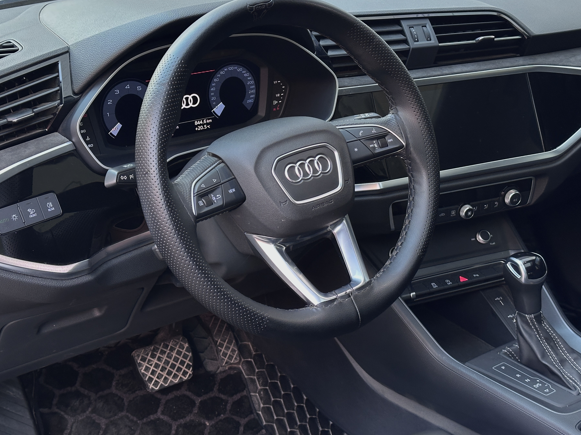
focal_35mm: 54
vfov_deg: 27.0
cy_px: 191
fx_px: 906
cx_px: 277
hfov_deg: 35.5
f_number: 1.78
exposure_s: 1/60
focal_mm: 6.86
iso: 200
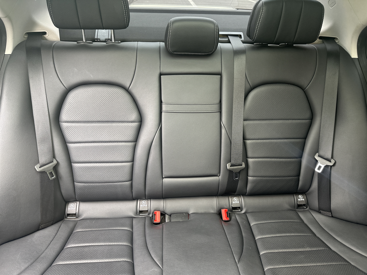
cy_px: 138
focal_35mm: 24
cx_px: 184
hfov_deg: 71.6
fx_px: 254
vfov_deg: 56.8
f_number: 1.78
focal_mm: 6.86
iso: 250
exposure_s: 1/63
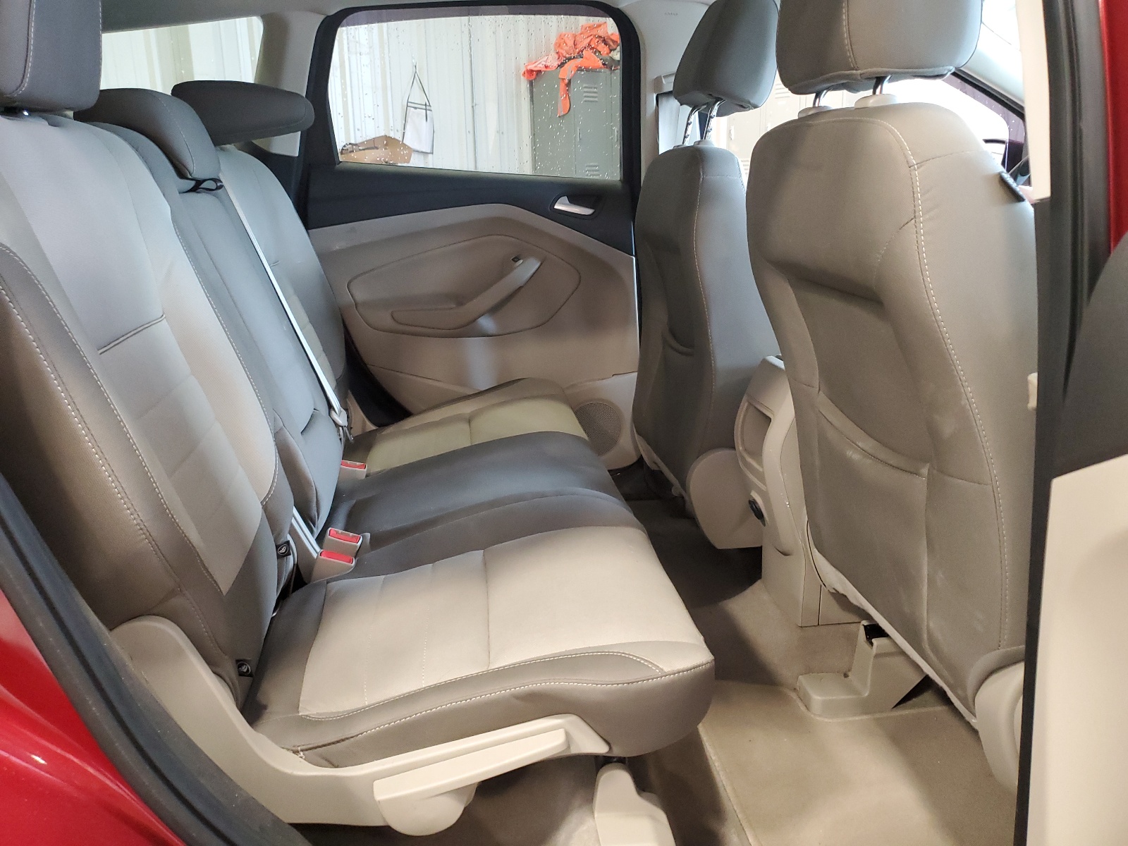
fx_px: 847
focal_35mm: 26
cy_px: 423
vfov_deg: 53.1
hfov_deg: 67.3
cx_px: 564
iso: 315
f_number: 1.5
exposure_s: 1/40
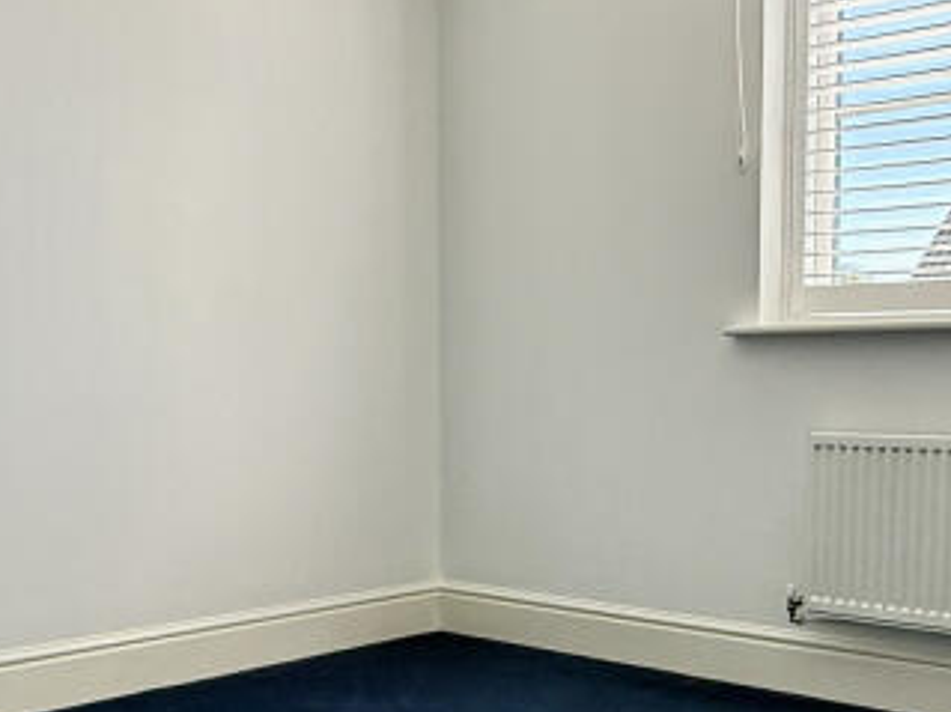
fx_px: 1236
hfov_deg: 41.6
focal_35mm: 45
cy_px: 489
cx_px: 620
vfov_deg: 31.8
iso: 64
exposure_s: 1/192
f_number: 2.2
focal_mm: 2.22
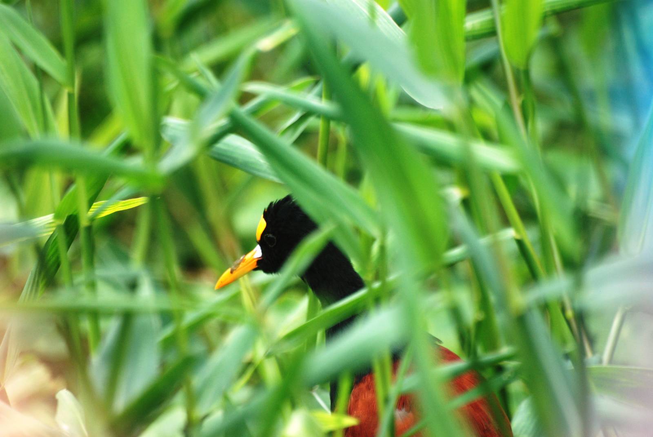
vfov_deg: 3.1
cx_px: 326
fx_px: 8172
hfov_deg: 4.6
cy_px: 218
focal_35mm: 450
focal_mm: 300
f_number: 5.6
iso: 400
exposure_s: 1/160
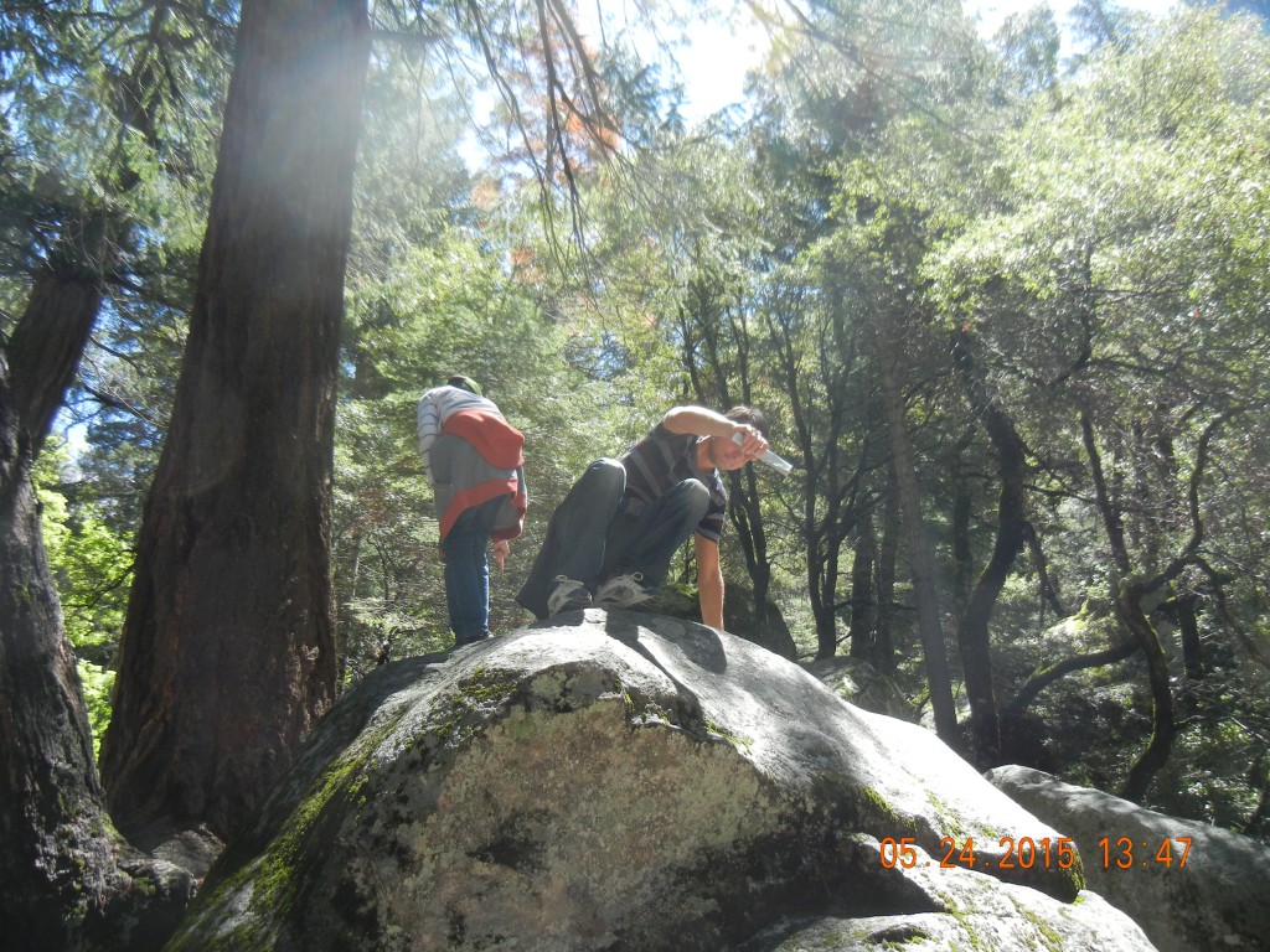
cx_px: 635
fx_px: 1101
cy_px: 476
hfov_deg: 60.0
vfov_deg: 46.8
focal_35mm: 30
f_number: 3.5
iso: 160
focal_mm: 5.4
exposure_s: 1/222
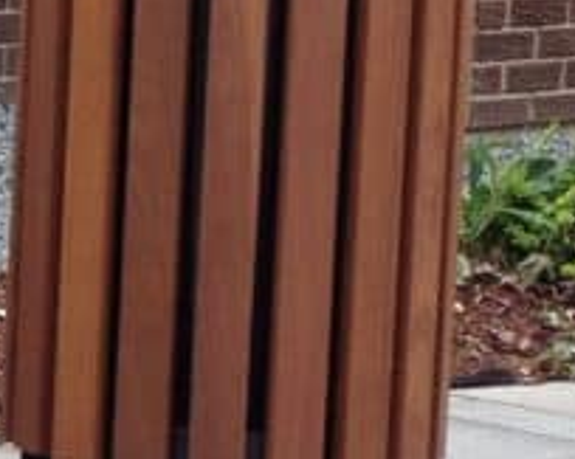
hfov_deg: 7.4
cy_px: 194
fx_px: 4371
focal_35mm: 257
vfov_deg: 6.0
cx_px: -175
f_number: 2.4
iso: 50
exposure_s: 1/251
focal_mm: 4.28
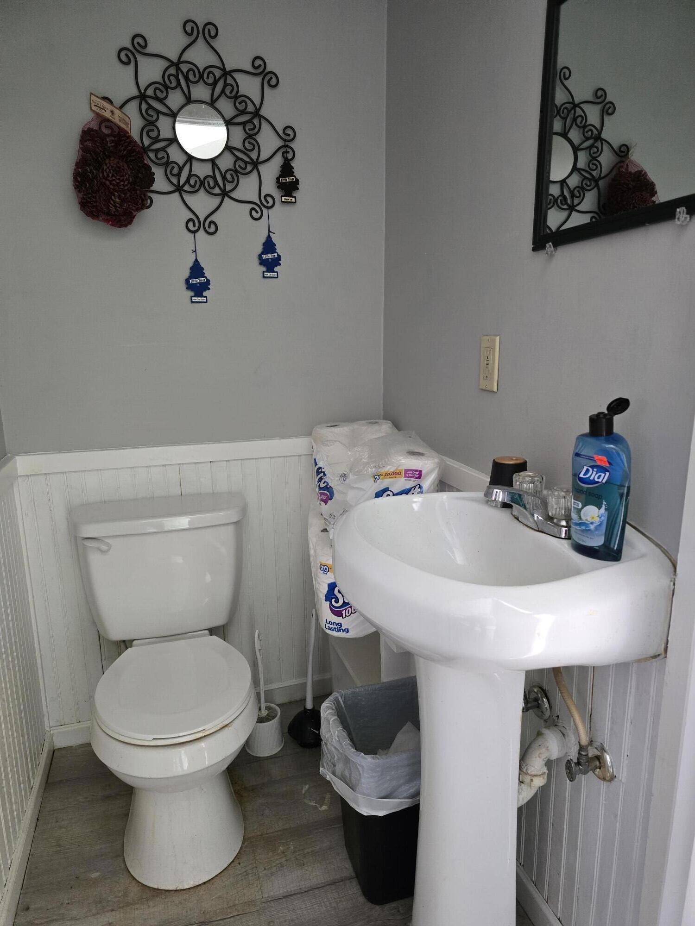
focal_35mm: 23
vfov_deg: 73.9
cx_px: 348
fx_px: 616
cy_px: 463
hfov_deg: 58.9
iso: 640
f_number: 1.7
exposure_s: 1/60
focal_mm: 6.3
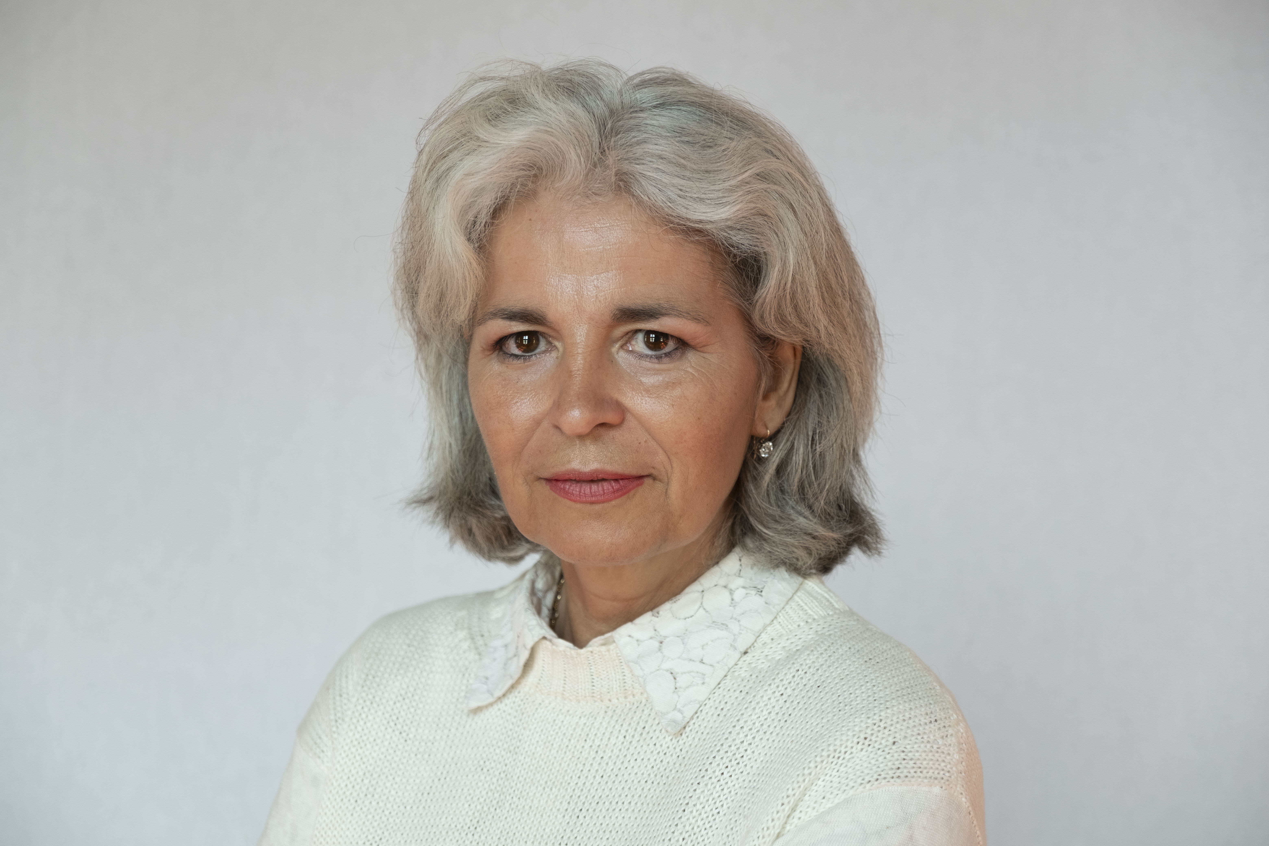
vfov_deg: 17.1
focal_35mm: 80
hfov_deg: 25.4
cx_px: 634
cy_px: 423
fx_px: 2820
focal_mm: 53.3
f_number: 2.8
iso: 320
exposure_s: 1/125
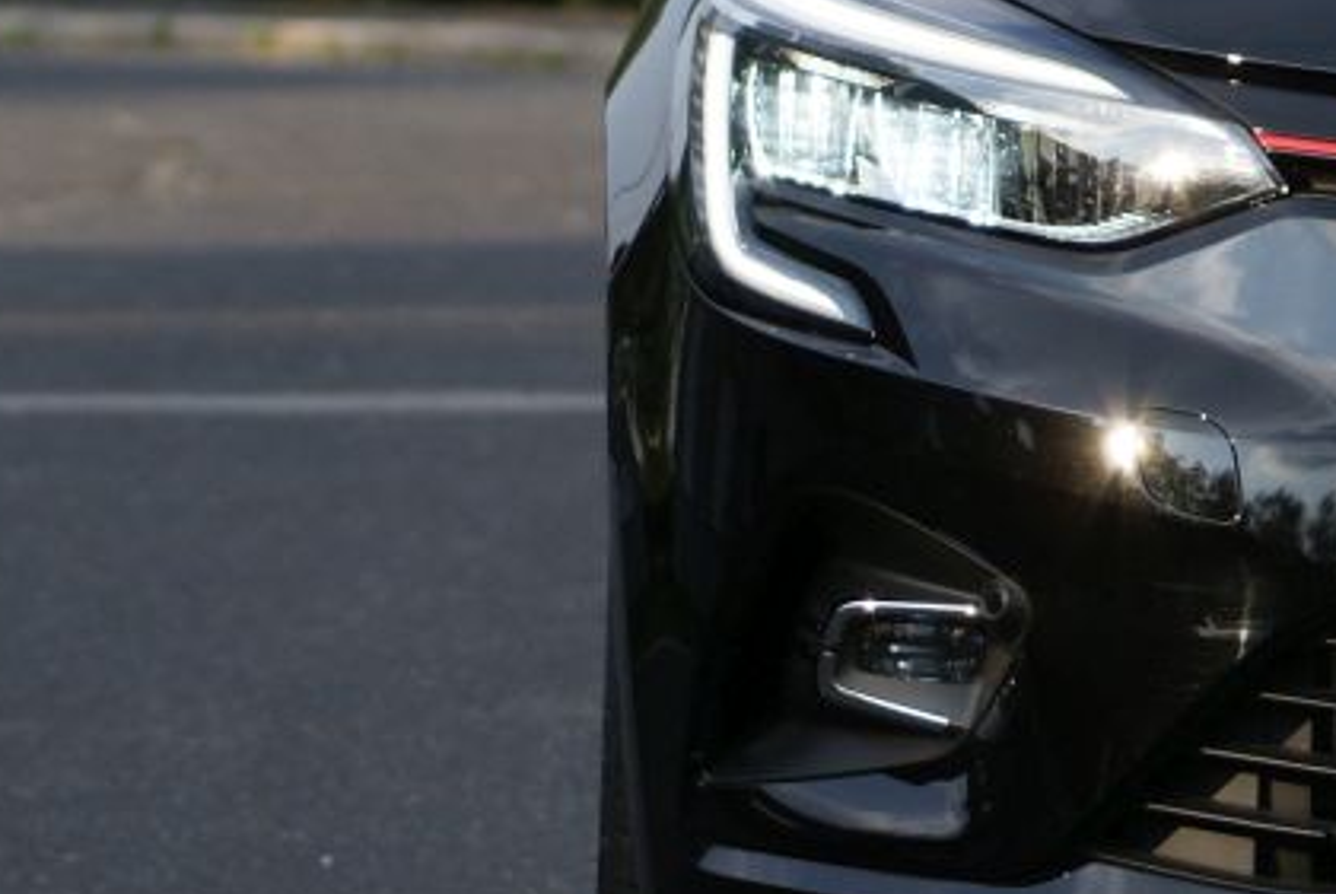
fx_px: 26888
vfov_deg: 1.9
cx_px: 1982
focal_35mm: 724
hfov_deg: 2.8
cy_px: 143
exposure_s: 1/320
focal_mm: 135
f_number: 6.3
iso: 100
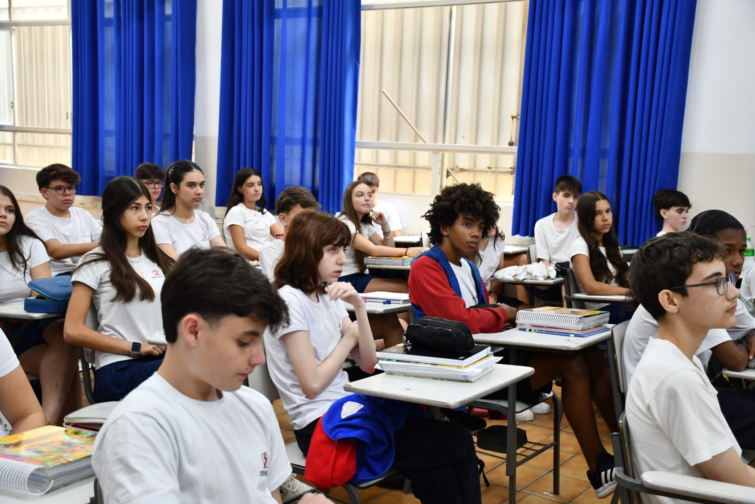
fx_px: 944
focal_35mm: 45
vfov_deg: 29.9
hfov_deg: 43.6
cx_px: 378
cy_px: 252
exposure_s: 1/125
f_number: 4
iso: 1100
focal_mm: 30
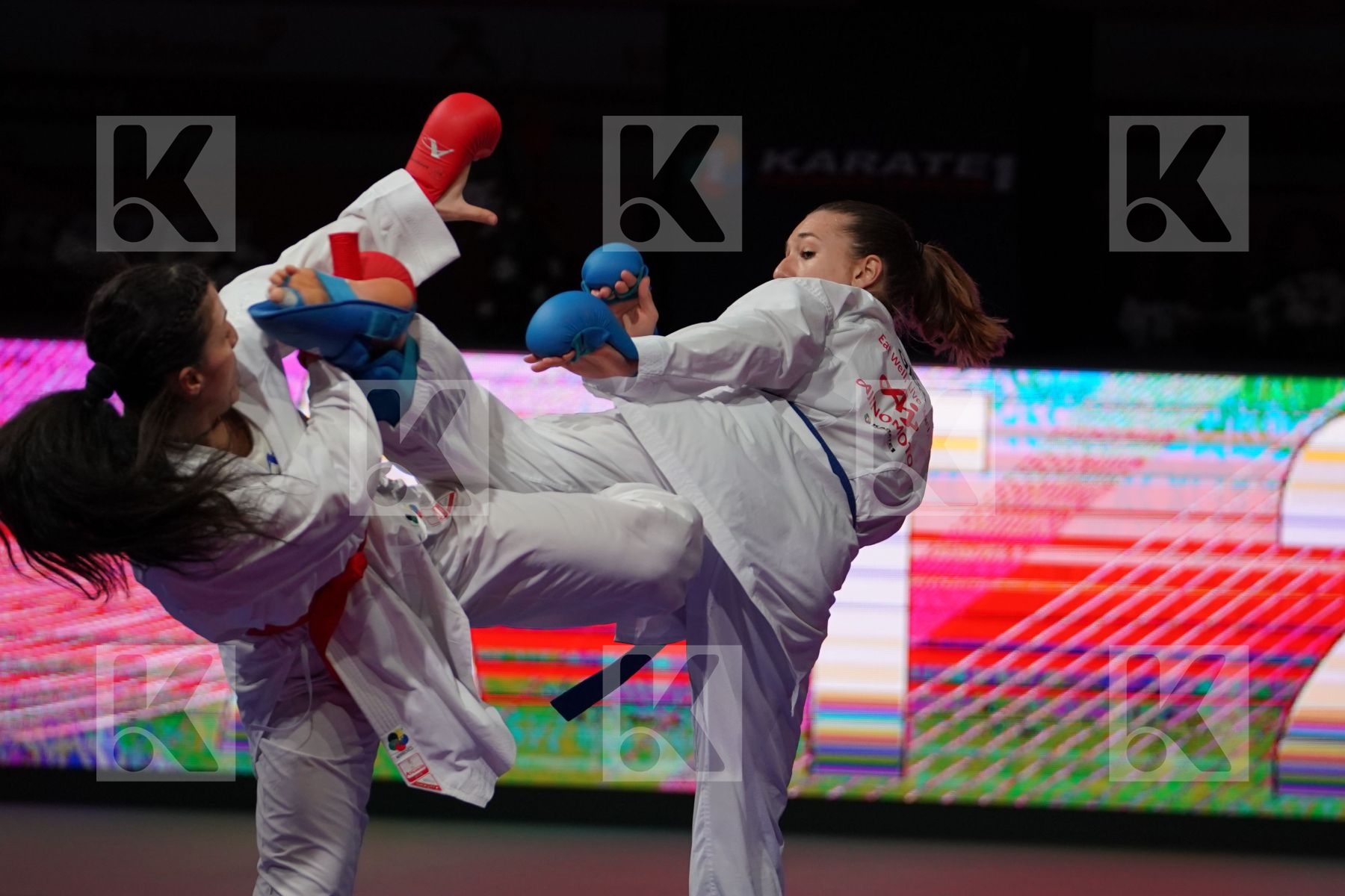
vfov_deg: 5.6
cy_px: 448
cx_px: 672
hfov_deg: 8.4
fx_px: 9190
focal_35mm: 246
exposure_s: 1/1000
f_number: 2.8
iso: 1600
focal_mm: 164
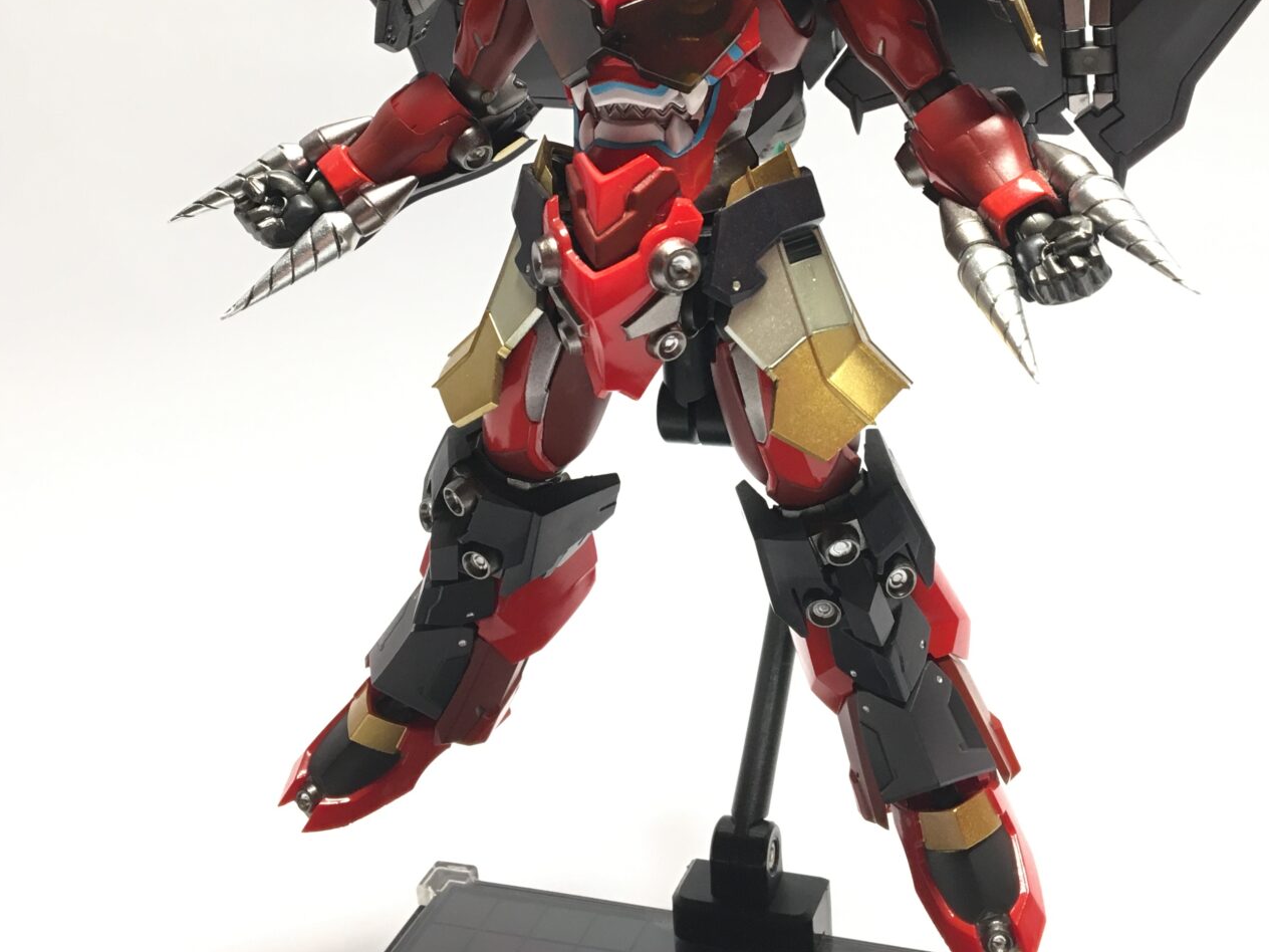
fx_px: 1723
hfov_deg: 40.4
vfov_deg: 30.3
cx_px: 698
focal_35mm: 47
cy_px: 230
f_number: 2.2
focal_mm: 4.15
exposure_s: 1/30
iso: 40
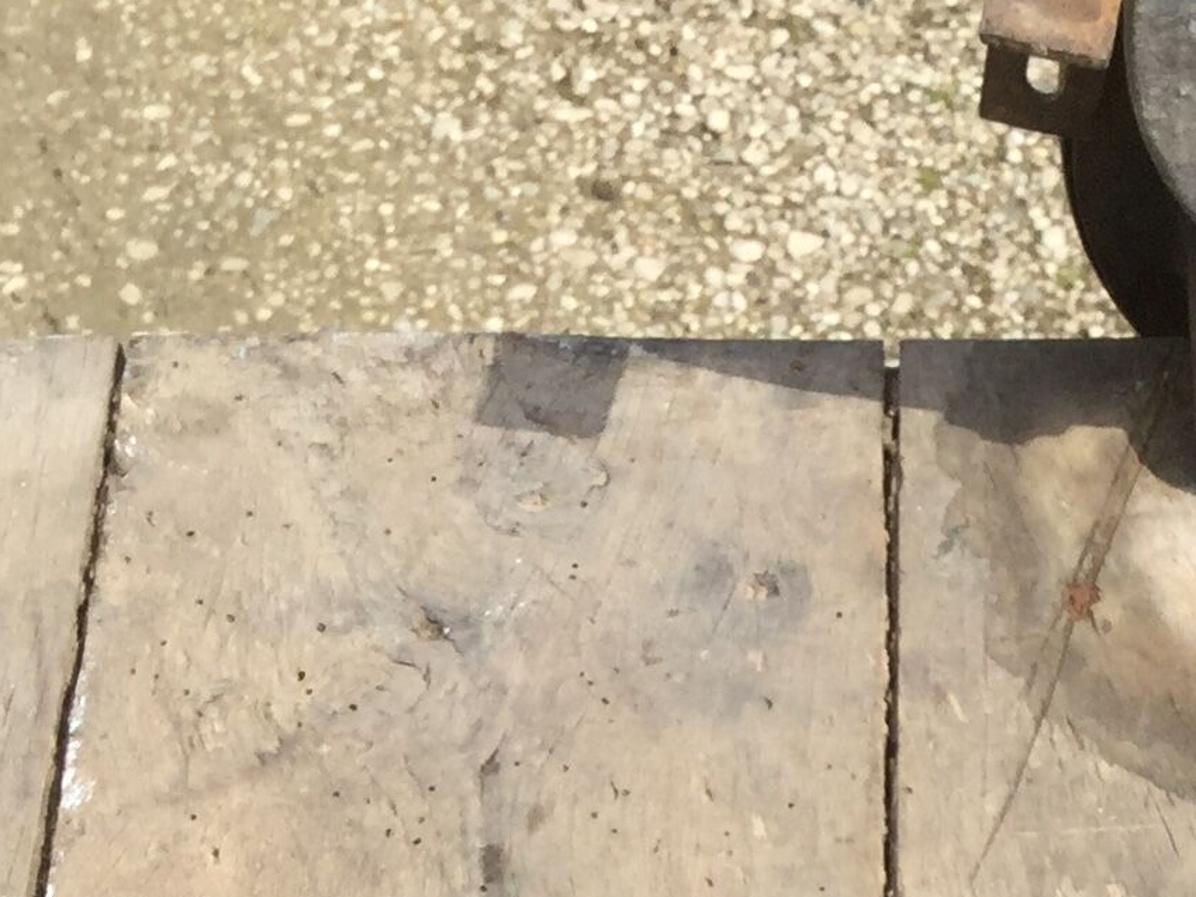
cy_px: 1537
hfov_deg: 16.3
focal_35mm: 119
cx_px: 1128
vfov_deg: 11.7
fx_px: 4113
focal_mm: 3.3
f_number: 2.4
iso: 25
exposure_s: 1/1018
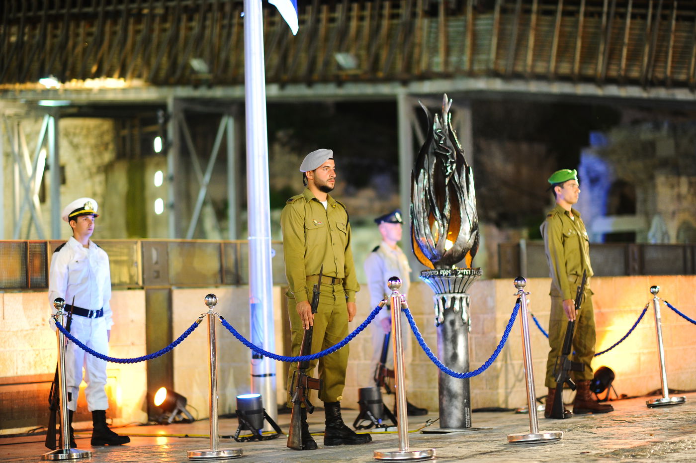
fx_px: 1642
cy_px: 232
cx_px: 348
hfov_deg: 23.9
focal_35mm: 85
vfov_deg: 16.0
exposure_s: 1/250
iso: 1000
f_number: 1.4
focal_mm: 85
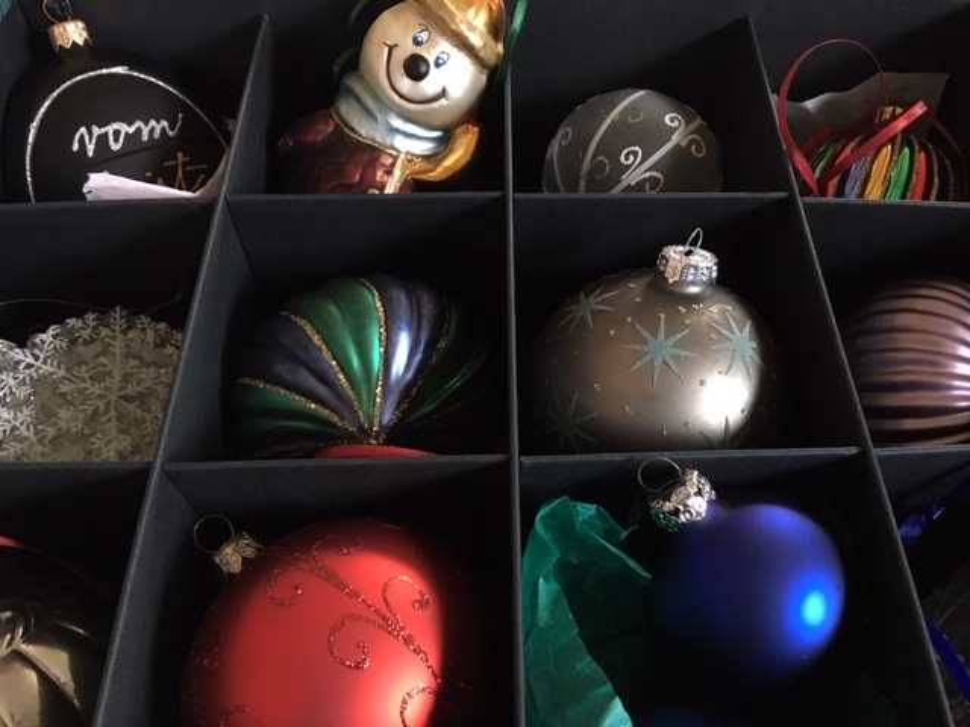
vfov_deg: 48.2
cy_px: 364
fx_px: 813
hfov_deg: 61.7
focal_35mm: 29
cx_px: 485
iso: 200
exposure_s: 1/17
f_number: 2.2
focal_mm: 4.15
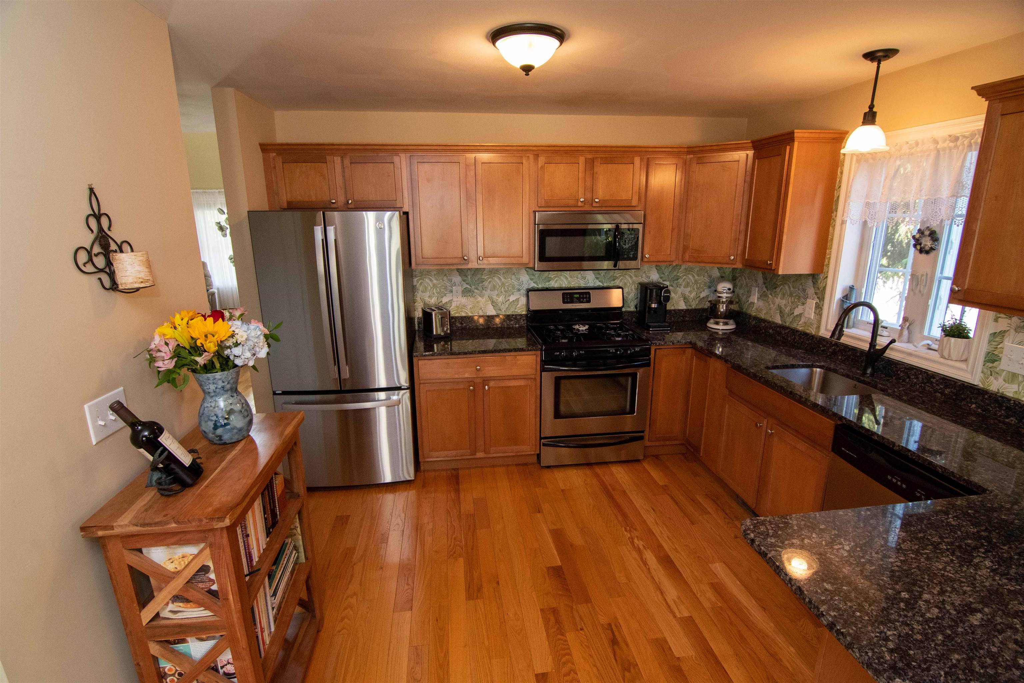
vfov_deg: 72.1
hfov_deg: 95.0
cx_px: 512
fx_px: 469
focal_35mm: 16
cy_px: 342
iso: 1600
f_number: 5.6
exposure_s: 1/60
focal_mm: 11
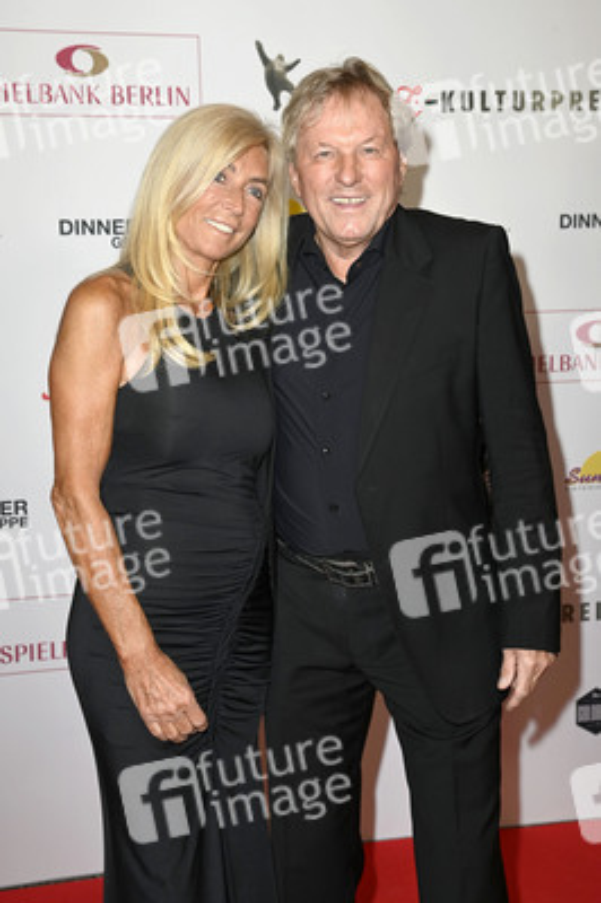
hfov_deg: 26.9
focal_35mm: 50
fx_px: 1254
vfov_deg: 39.6
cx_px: 300
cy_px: 452
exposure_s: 1/250
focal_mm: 50
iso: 640
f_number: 5.6
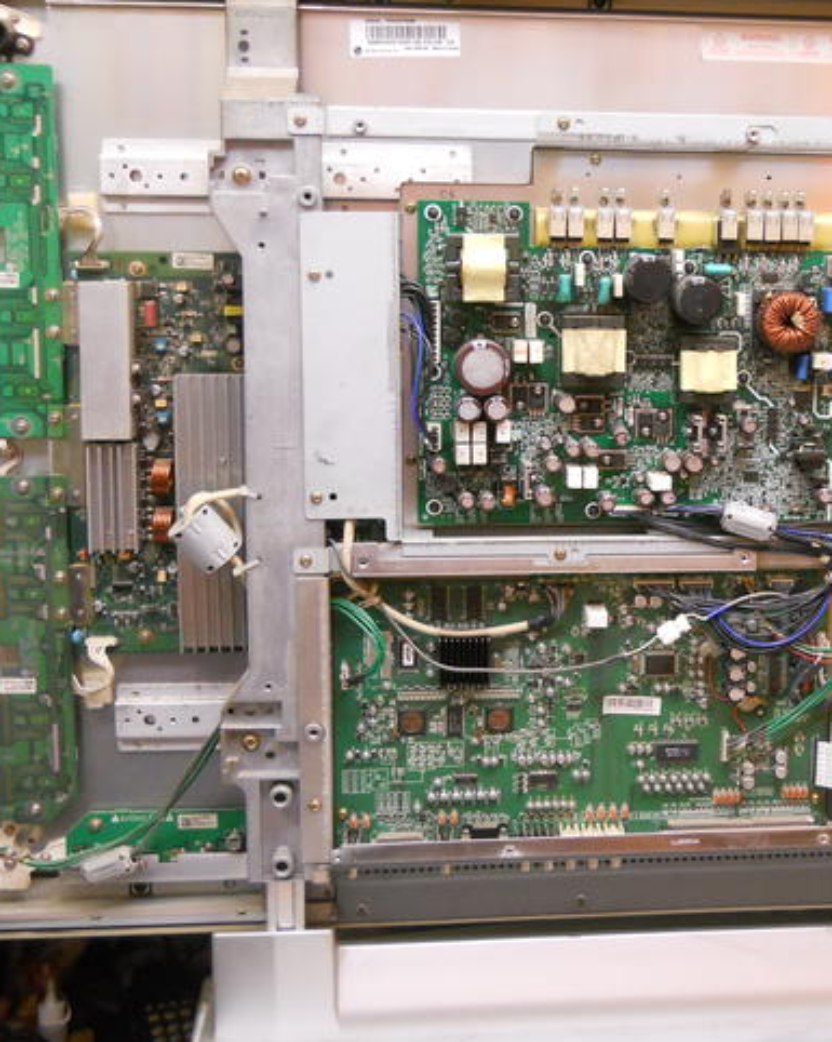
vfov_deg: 34.8
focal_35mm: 54
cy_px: 524
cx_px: 644
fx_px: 1664
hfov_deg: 27.6
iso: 400
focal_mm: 6.72
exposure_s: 1/50
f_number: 3.1
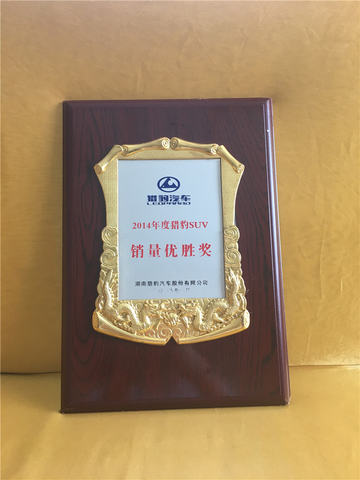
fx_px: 402
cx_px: 180
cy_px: 240
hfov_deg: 48.2
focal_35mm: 29
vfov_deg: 61.6
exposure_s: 1/33
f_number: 2.2
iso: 50
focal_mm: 4.15
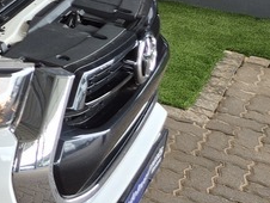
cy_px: -23
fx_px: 812
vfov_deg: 13.9
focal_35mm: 104
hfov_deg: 14.6
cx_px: -314
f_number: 1.8
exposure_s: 1/180
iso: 64
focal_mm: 5.4
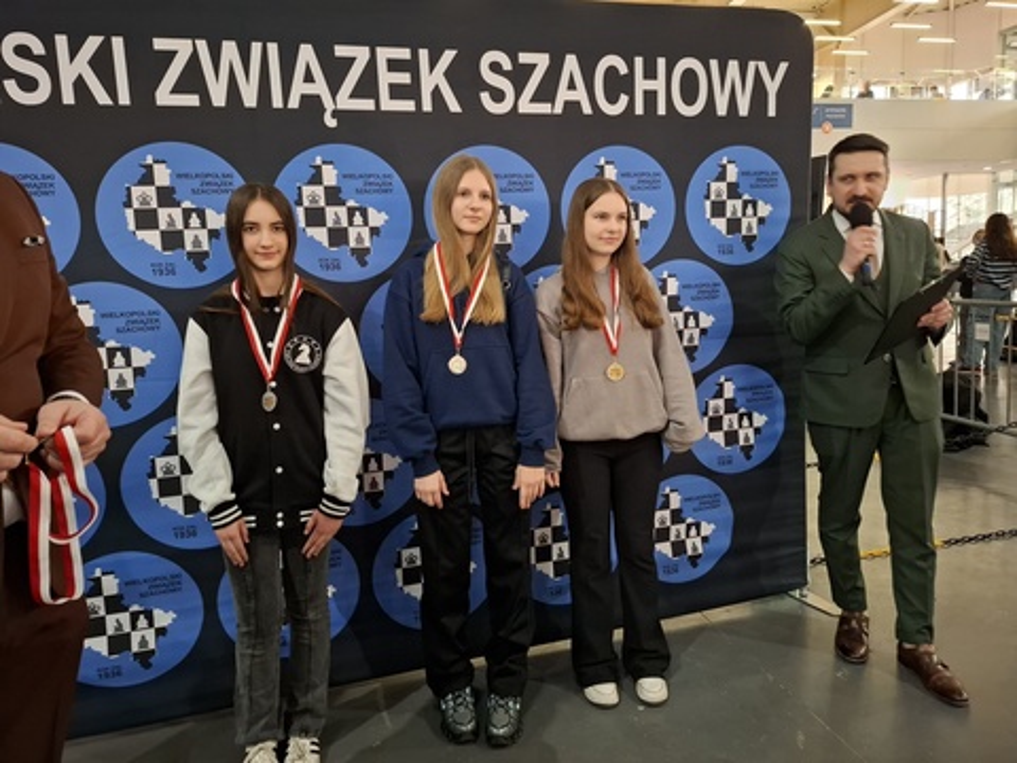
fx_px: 676
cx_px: 508
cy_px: 382
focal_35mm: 23
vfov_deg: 58.9
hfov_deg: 73.9
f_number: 1.8
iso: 500
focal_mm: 5.54
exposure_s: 1/25
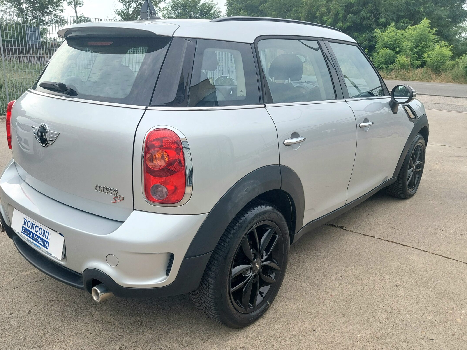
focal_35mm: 30
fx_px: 405
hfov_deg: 59.8
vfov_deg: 46.8
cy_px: 167
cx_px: 205
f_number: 1.8
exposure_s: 1/909
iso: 40
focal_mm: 5.23
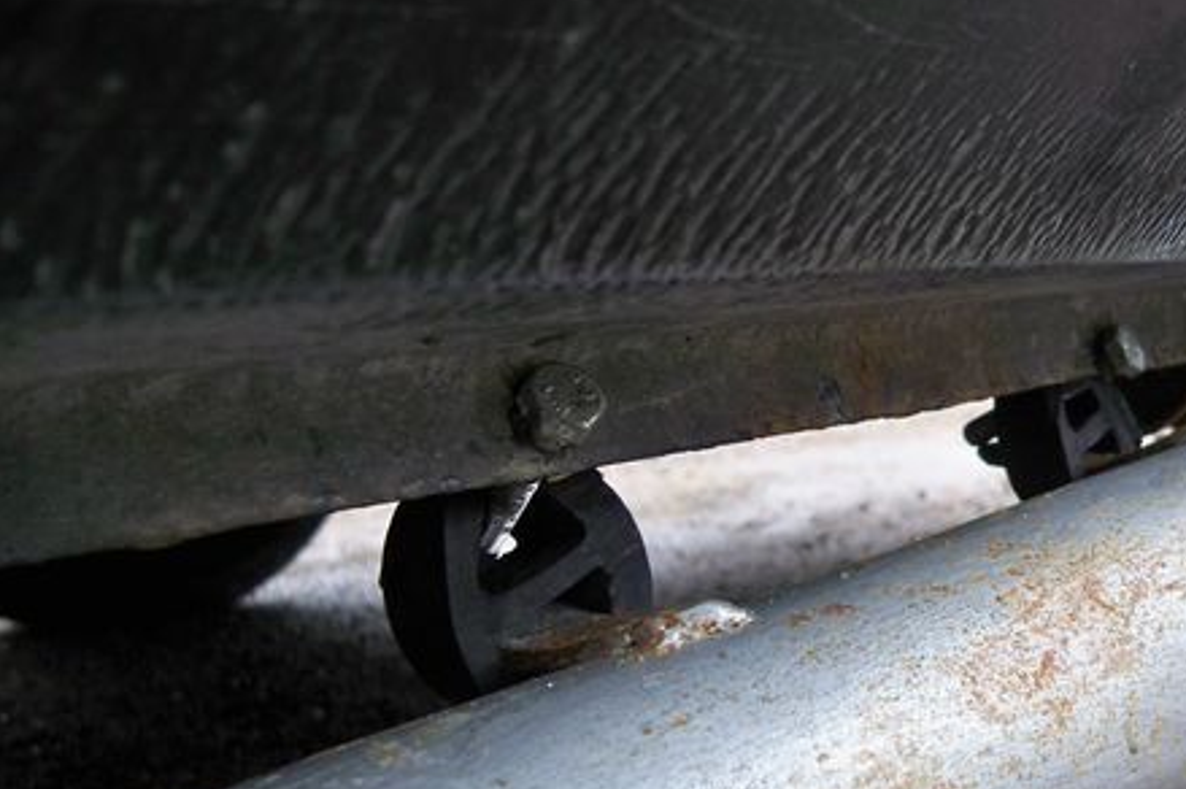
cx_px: 816
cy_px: 534
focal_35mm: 54
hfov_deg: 36.4
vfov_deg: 24.9
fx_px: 1778
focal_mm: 7.9
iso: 200
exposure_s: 1/30
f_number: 3.1
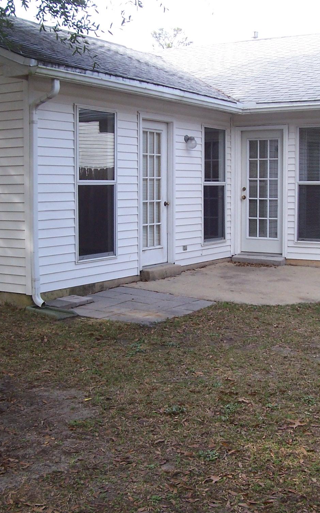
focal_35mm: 49
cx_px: 185
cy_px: 258
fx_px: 684
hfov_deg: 26.3
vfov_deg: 41.1
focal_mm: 5.6
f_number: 2.7
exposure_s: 1/250
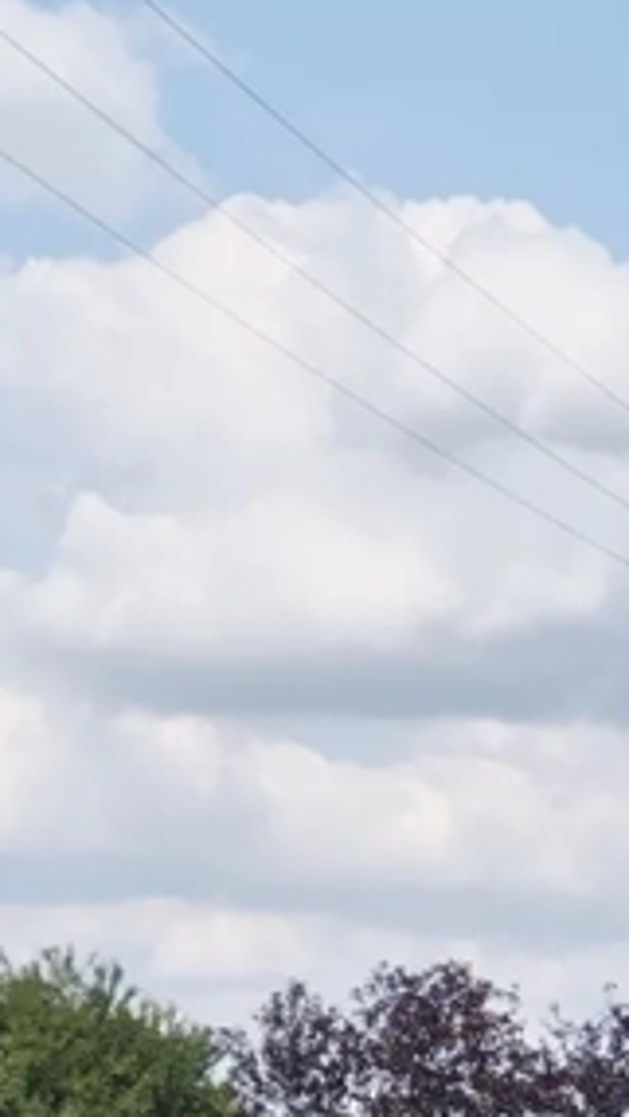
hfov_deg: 9.0
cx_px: 1508
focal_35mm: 122
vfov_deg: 15.1
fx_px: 3615
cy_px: 2062
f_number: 1.88
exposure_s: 1/810
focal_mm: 5.56
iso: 50
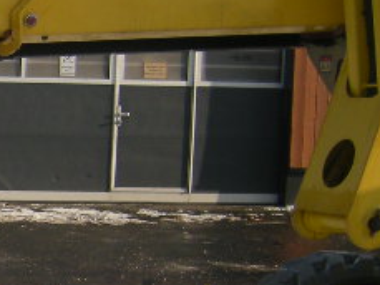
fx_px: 1373
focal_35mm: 125
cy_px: 297
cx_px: -390
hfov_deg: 13.4
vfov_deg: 11.7
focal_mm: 4.7
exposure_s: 1/154
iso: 64
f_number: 5.6
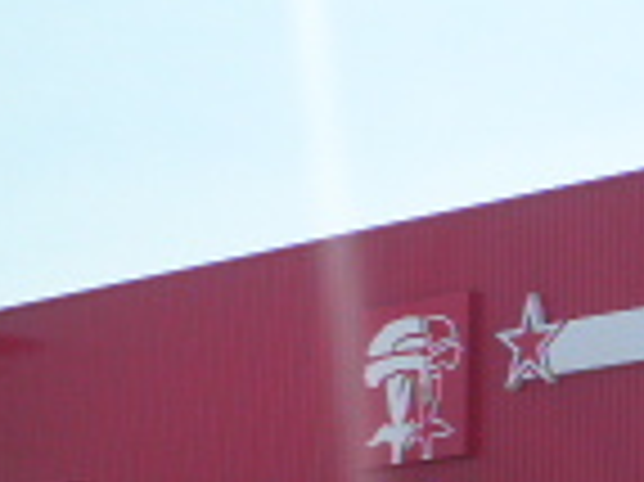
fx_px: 2584
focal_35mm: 139
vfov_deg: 10.5
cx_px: 1171
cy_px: 595
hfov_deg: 12.9
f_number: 8.2
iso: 64
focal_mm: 5.5
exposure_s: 1/100
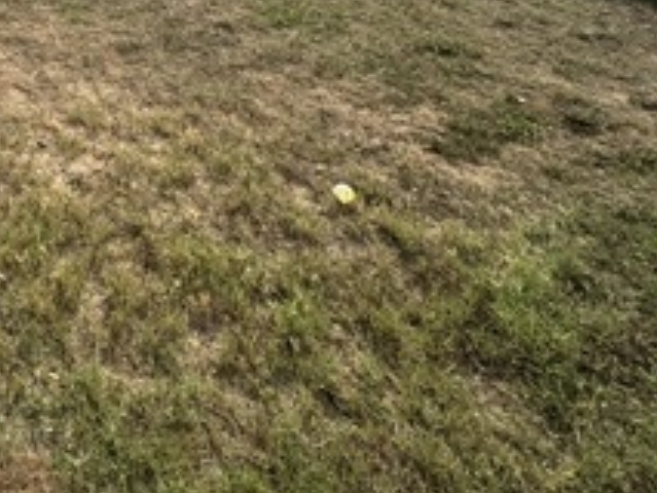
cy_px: -136
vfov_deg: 28.6
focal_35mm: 42
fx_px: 798
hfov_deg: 34.9
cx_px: -145
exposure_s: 1/1709
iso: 50
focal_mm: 2.22
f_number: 2.2
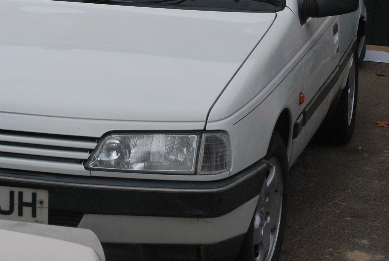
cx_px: 72
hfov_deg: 15.0
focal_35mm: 136
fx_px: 1469
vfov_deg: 10.1
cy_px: 47
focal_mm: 55
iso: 800
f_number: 14
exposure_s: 1/800
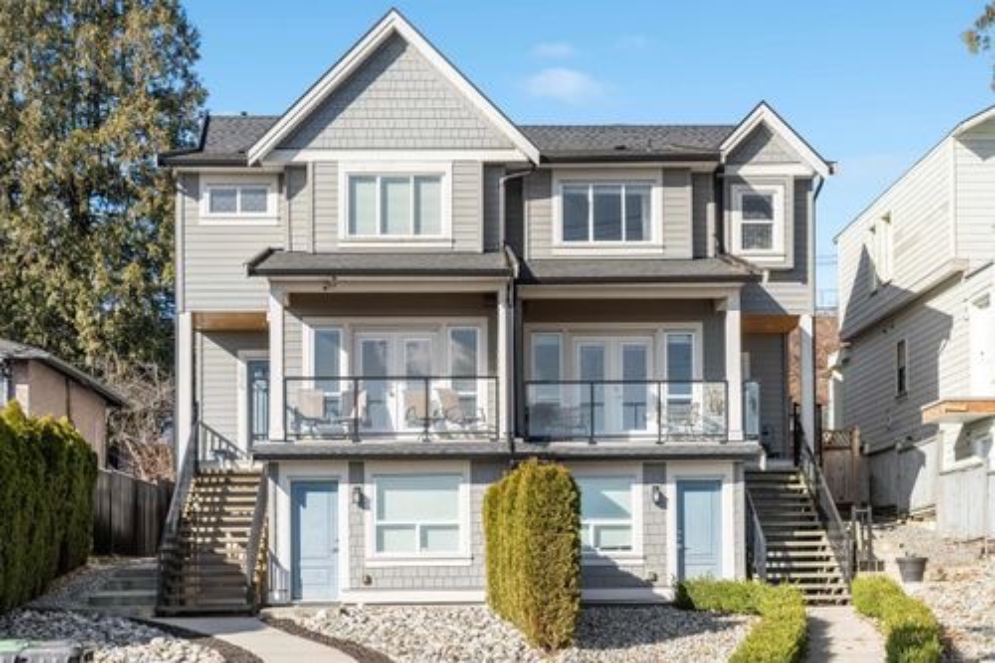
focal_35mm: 50
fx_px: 1381
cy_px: 332
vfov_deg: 27.0
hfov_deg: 39.6
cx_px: 498
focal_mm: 50
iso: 320
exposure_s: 1/640
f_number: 7.1
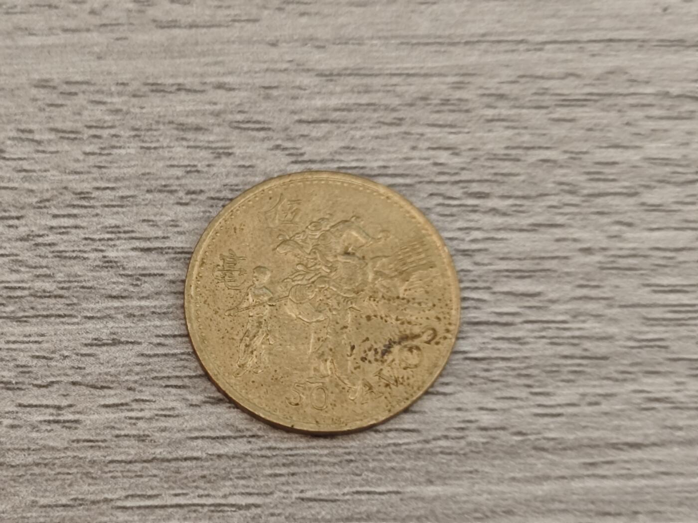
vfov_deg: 19.6
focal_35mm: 75
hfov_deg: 26.0
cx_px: 349
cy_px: 262
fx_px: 1512
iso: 500
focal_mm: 8.7
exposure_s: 1/50
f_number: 1.9
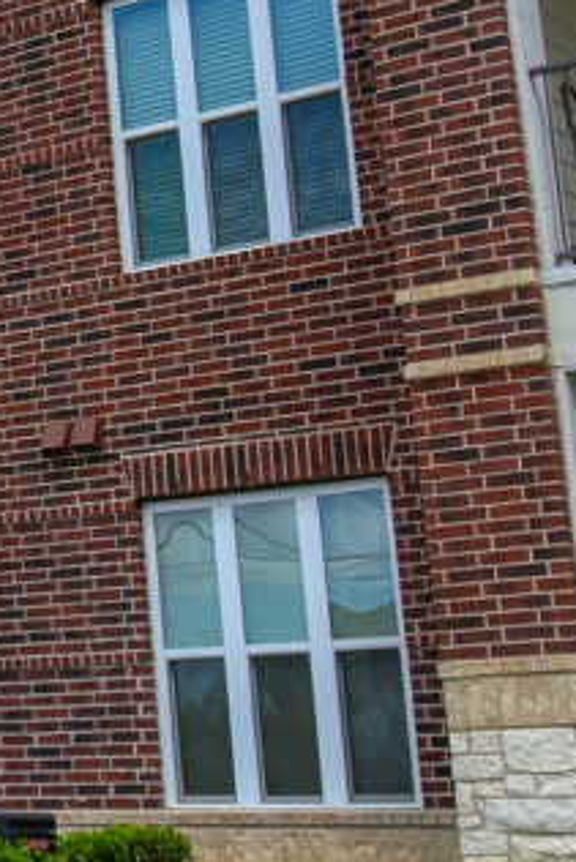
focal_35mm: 95
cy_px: 229
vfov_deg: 21.3
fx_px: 2277
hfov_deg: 12.6
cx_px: -573
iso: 160
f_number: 8
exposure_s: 1/500
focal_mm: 20
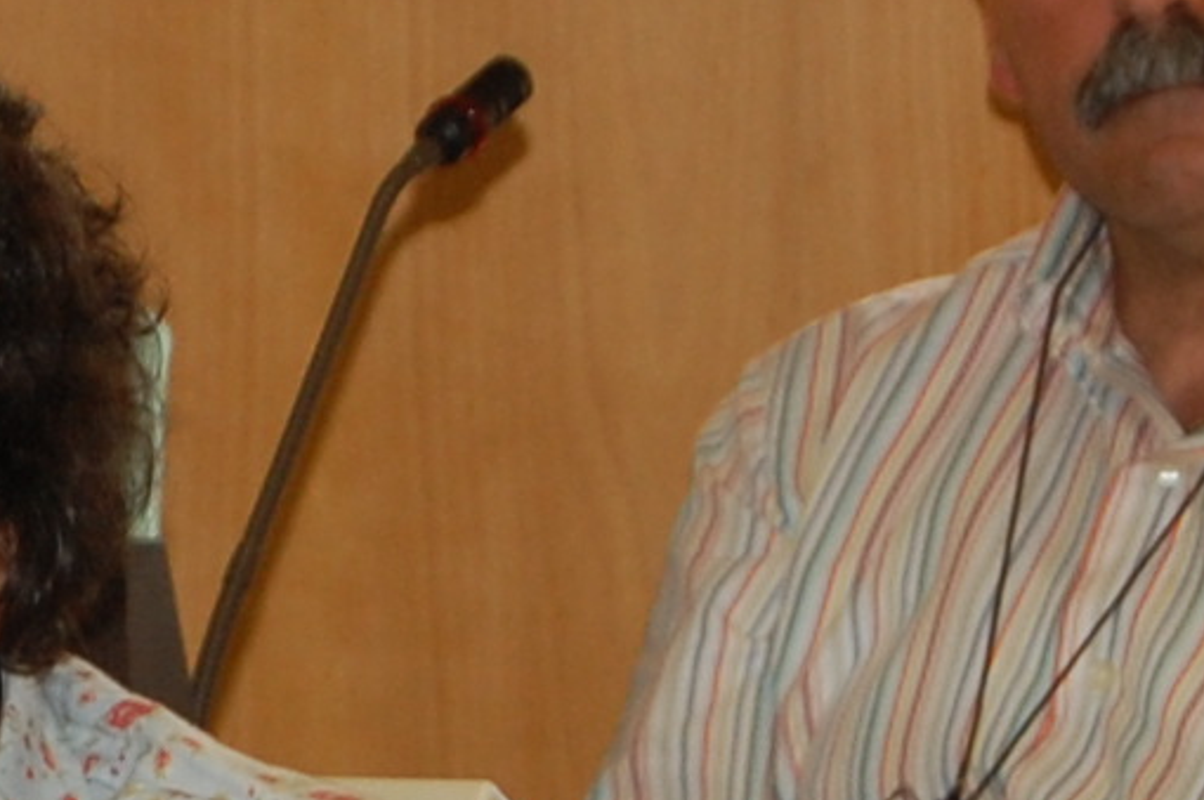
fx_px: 16270
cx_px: -545
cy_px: 760
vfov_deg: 2.8
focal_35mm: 487
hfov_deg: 4.2
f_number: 5.6
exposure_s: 1/60
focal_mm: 55
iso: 400
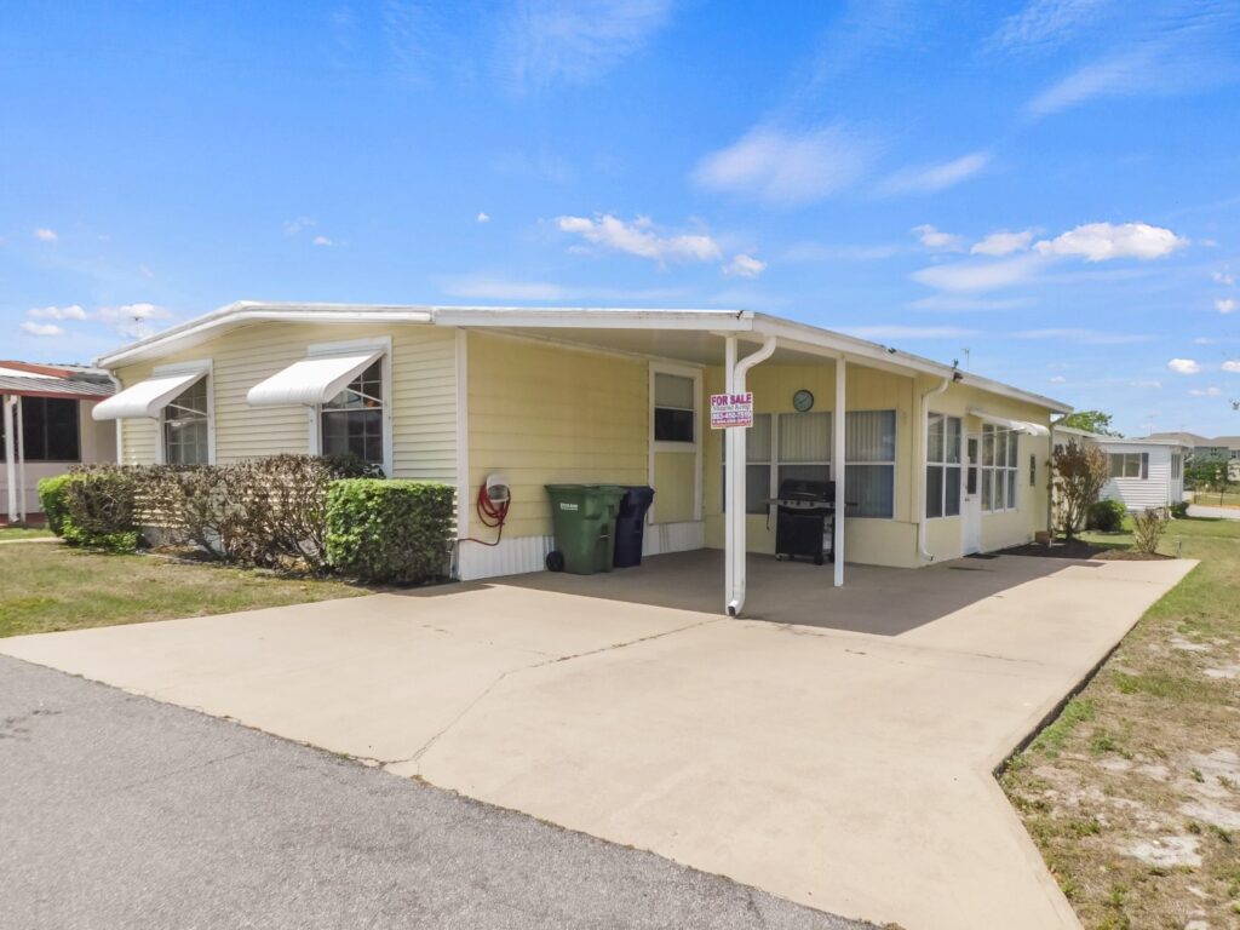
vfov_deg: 54.9
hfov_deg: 69.4
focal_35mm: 25
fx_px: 896
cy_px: 465
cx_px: 620
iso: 125
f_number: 6.2
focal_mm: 4.5
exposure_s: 1/500
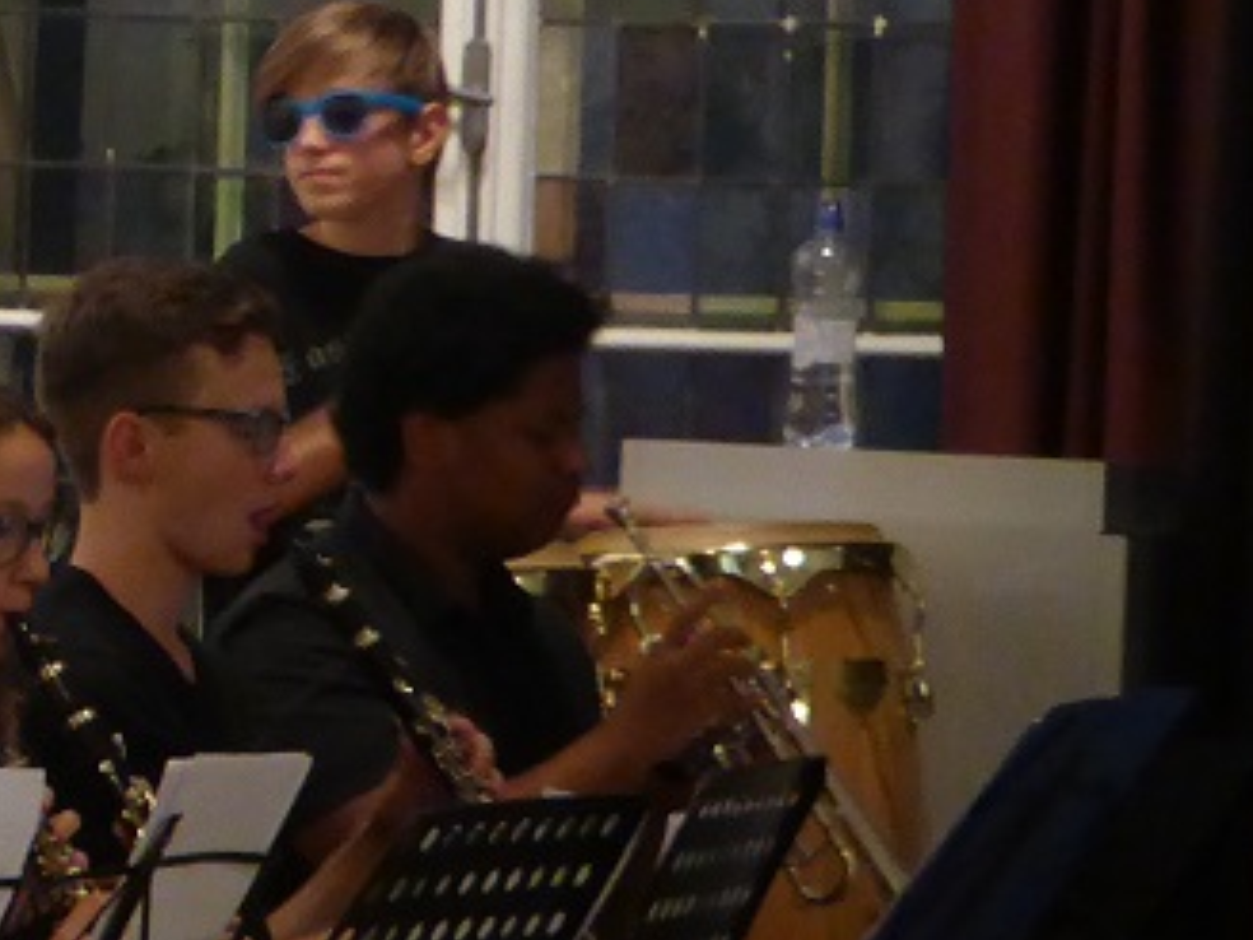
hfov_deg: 6.4
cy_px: 818
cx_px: -1515
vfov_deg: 5.0
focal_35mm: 296
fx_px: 10714
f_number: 4.9
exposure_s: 1/13
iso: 400
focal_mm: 11.7
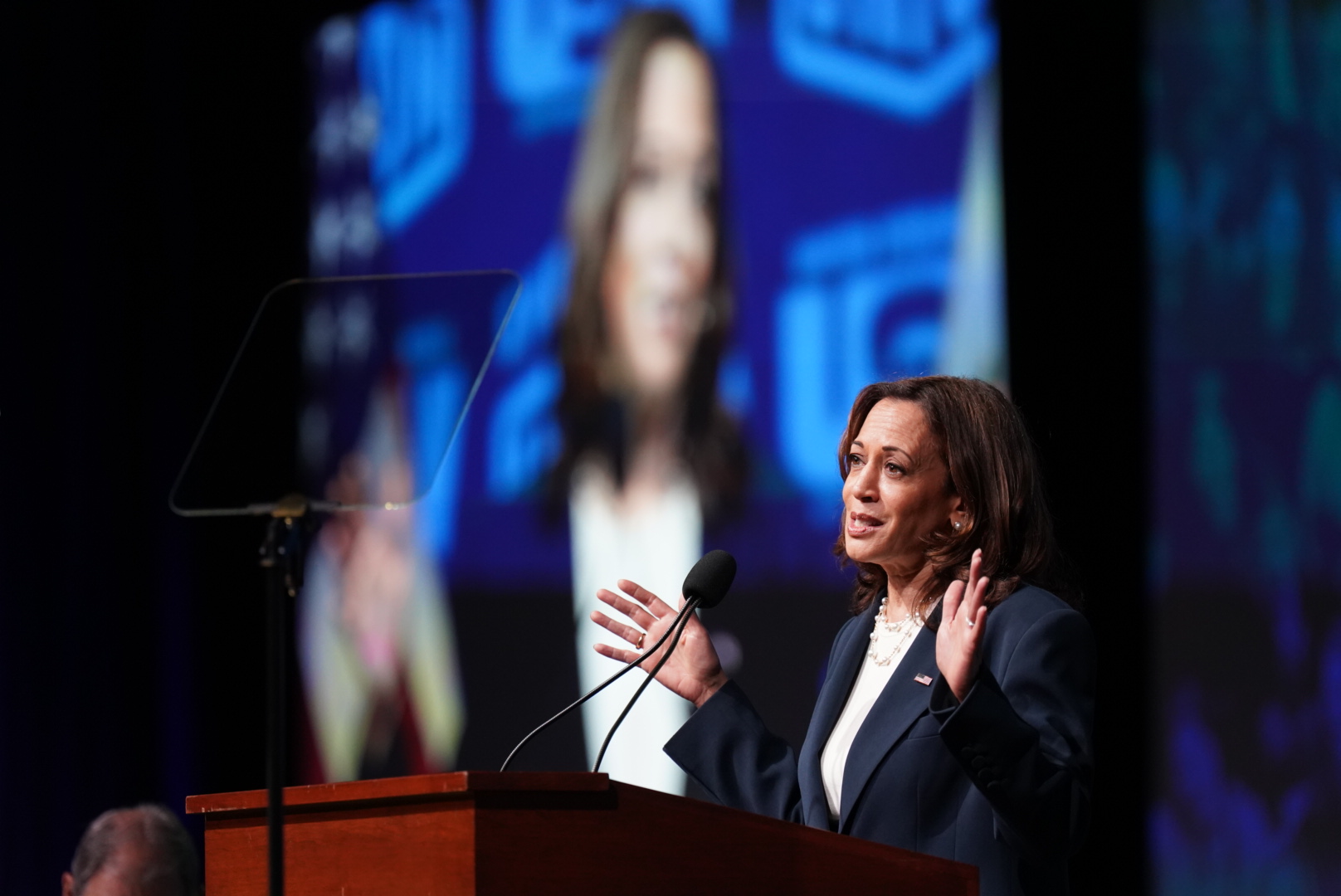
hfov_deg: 8.5
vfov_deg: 5.7
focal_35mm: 242
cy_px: 448
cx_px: 670
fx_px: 9021
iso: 3200
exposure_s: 1/400
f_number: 4
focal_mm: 242
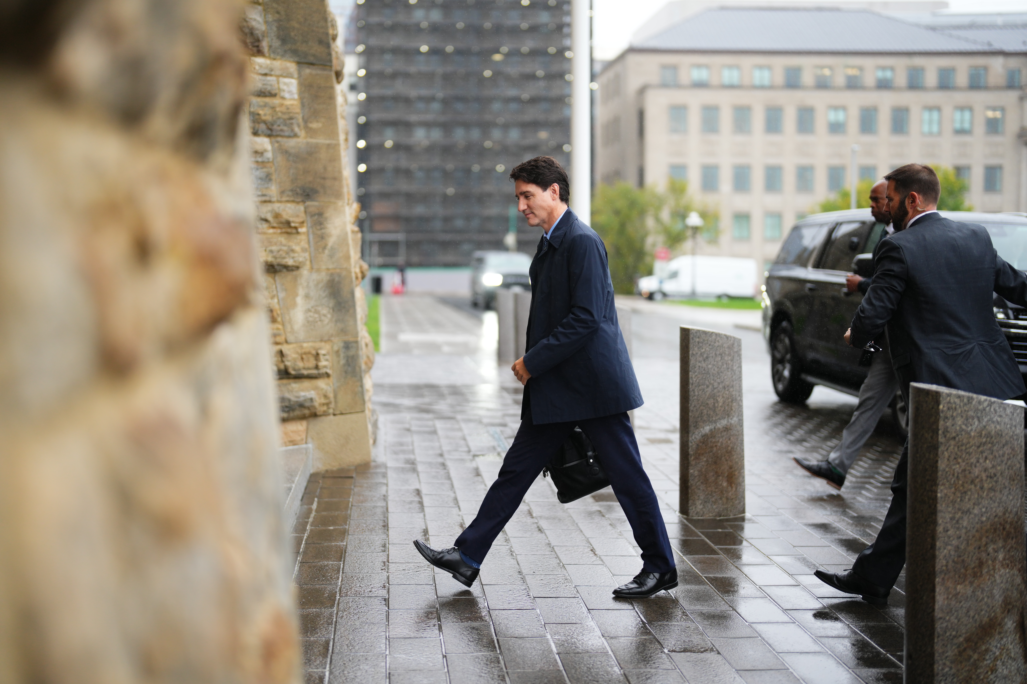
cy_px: 342
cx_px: 514
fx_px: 1426
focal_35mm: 50
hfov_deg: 39.6
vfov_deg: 27.0
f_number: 1.2
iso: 400
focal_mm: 50
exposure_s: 1/1250
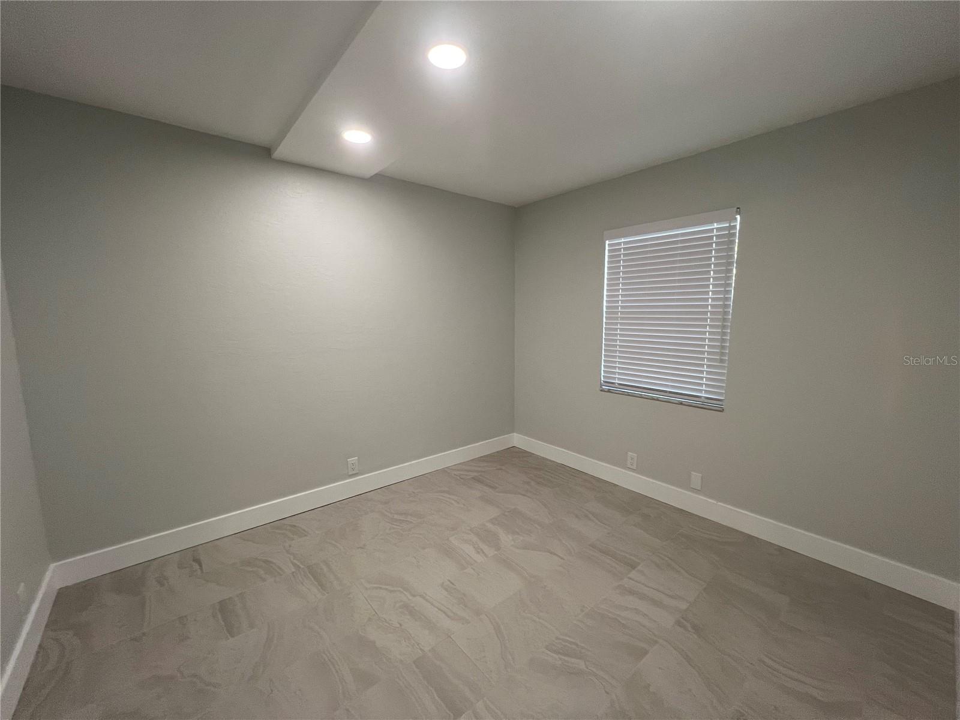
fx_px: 361
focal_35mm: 13
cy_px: 360
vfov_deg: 89.9
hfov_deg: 106.2
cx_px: 480
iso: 160
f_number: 1.8
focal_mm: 1.57
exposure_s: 1/120
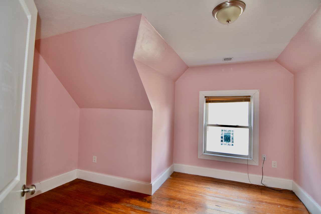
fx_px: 161
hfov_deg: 90.0
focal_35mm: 18
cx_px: 160
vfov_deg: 67.4
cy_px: 107
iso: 560
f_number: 2.8
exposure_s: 1/60
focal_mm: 12
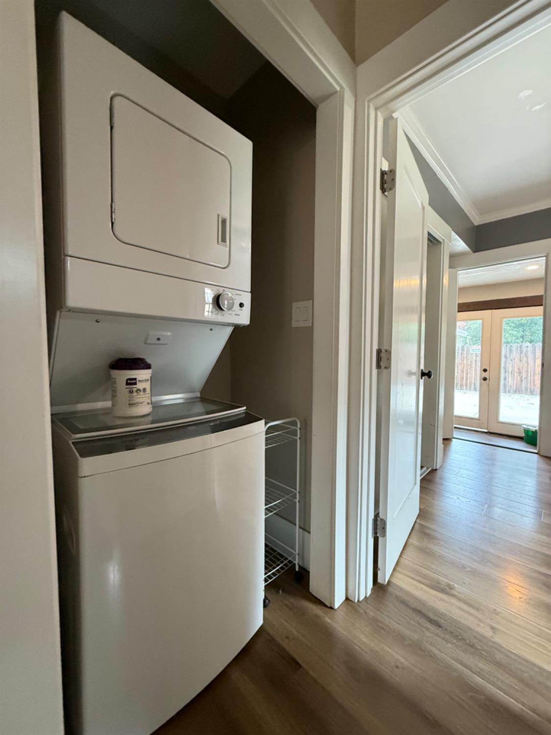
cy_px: 368
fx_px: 297
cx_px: 276
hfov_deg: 85.7
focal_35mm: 14
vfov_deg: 102.1
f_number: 2.2
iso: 500
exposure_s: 1/60
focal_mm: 2.22
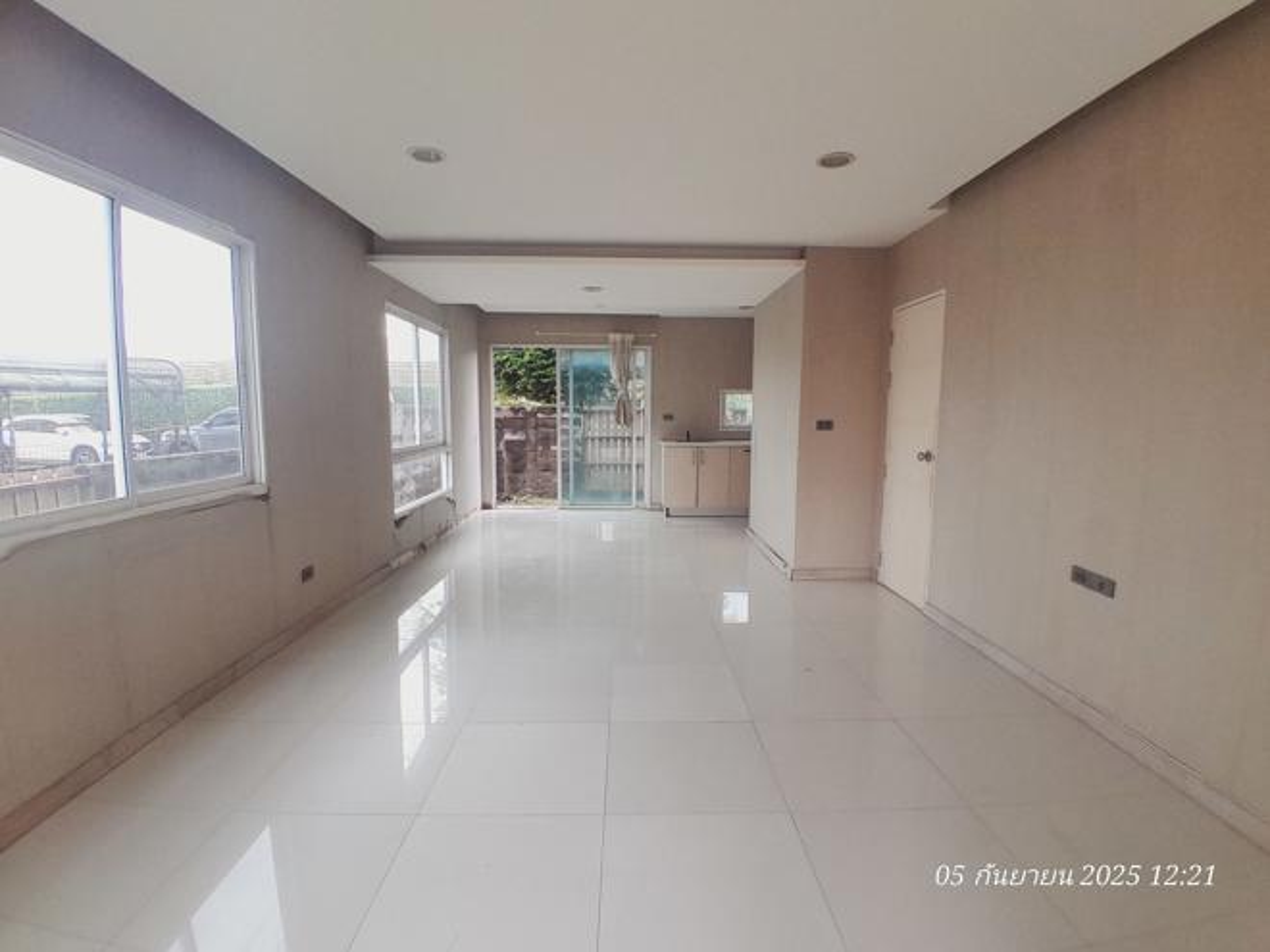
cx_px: 635
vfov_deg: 74.7
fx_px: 624
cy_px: 476
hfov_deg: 91.0
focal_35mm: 17
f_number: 2.2
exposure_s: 1/114
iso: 40
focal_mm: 1.46
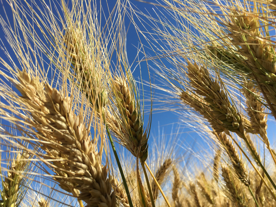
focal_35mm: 29
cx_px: 138
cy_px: 104
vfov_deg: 48.2
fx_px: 231
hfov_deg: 61.7
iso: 25
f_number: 2.2
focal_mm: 4.15
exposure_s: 1/1637
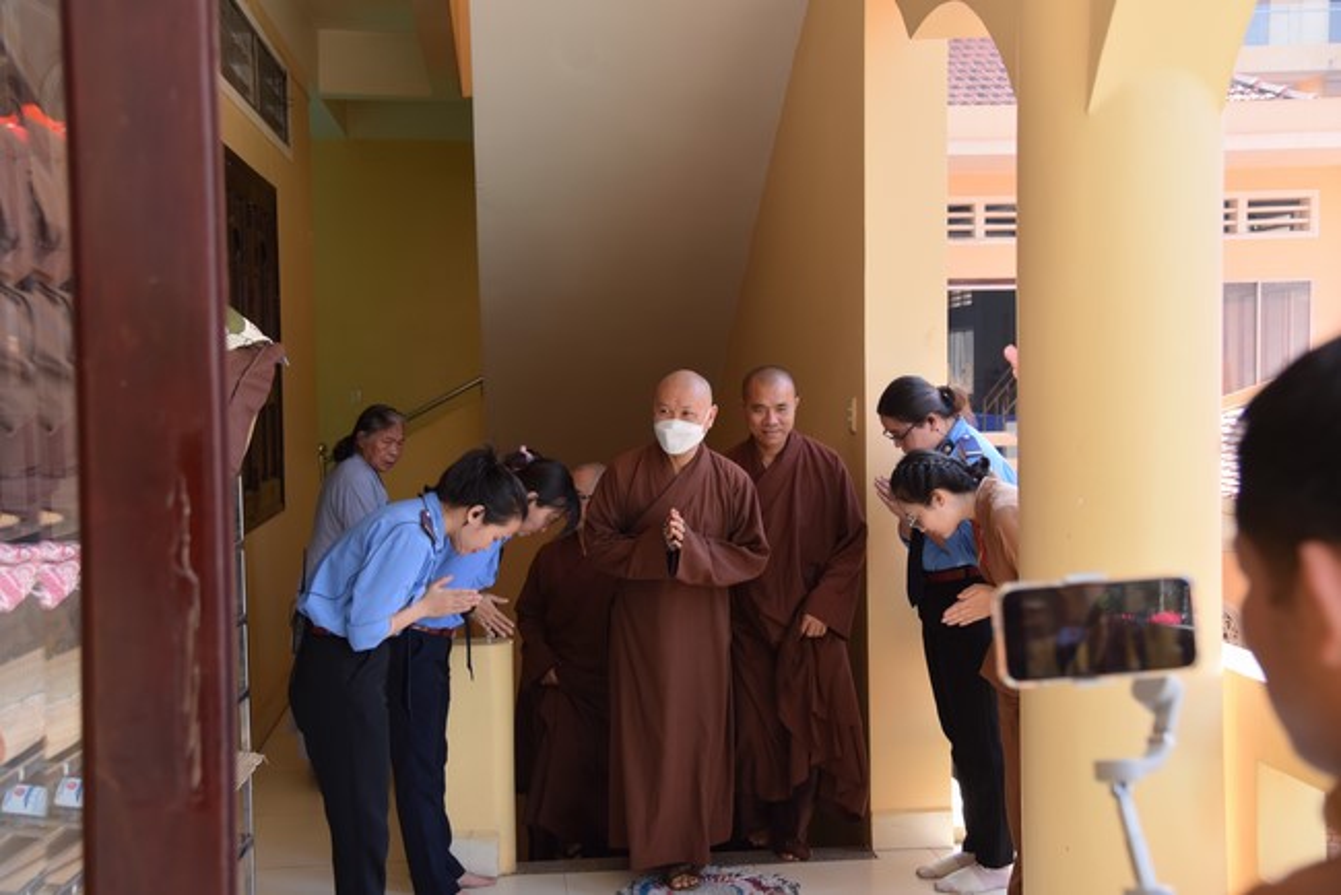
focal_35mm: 40
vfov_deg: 33.4
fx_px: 1491
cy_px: 448
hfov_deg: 48.4
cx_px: 670
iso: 100
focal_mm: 40
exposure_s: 1/125
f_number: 5
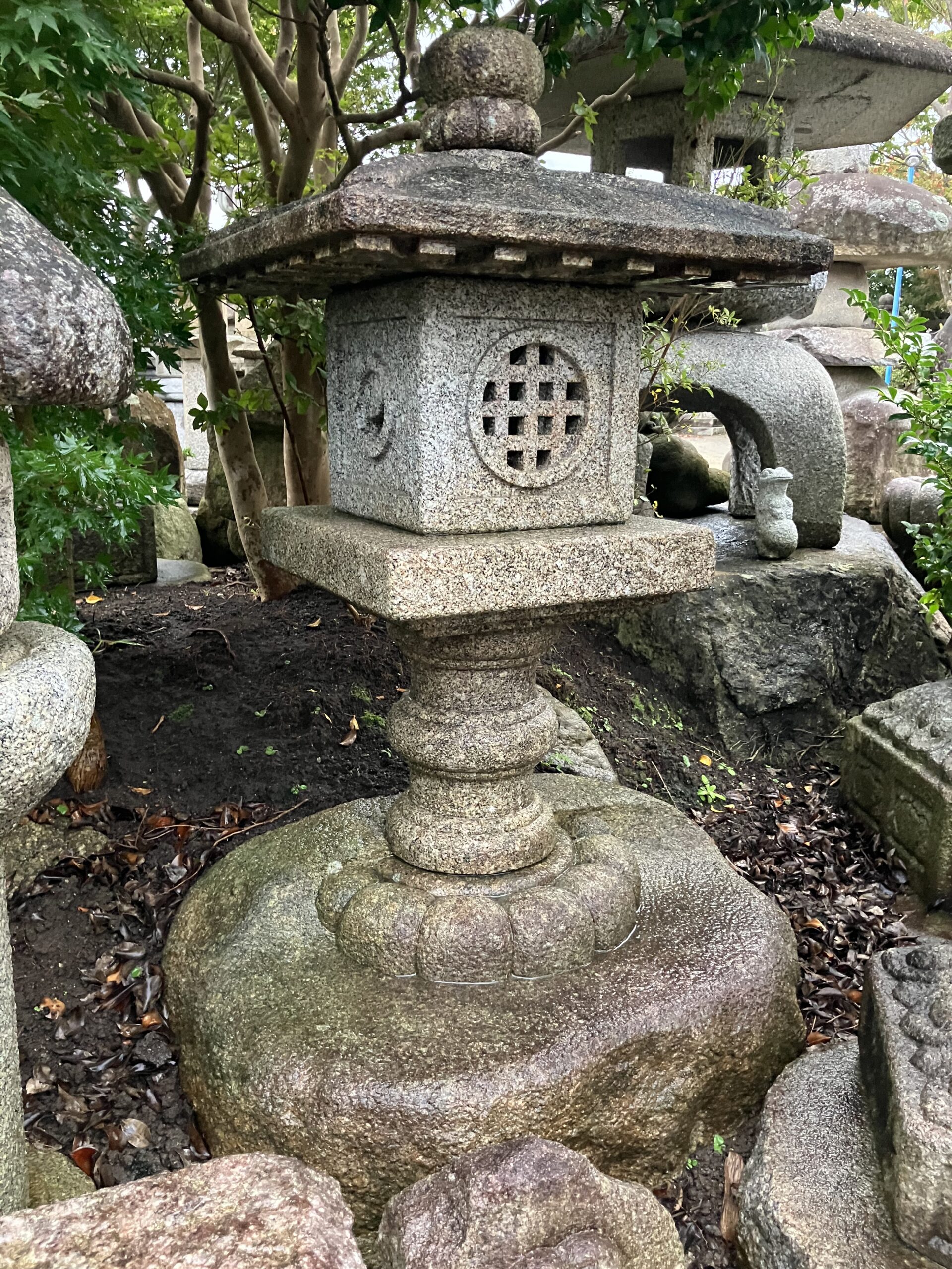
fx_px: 1027
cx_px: 476
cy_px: 634
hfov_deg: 49.7
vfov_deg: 63.4
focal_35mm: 28
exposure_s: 1/45
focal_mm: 3.99
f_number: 1.8
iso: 320
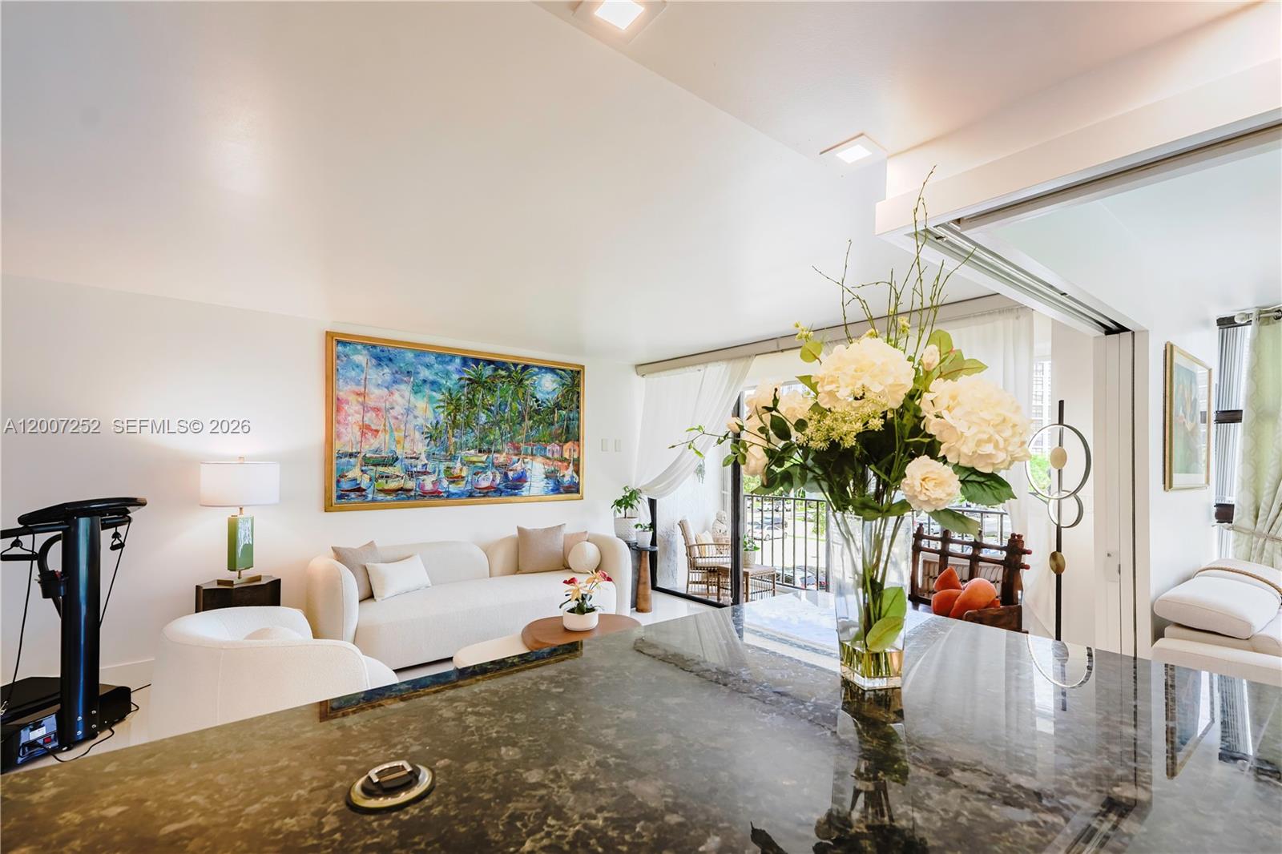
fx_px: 570
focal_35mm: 16
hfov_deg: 96.7
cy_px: 427
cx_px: 641
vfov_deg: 73.7
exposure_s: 1/800
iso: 640
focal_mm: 16
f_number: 5
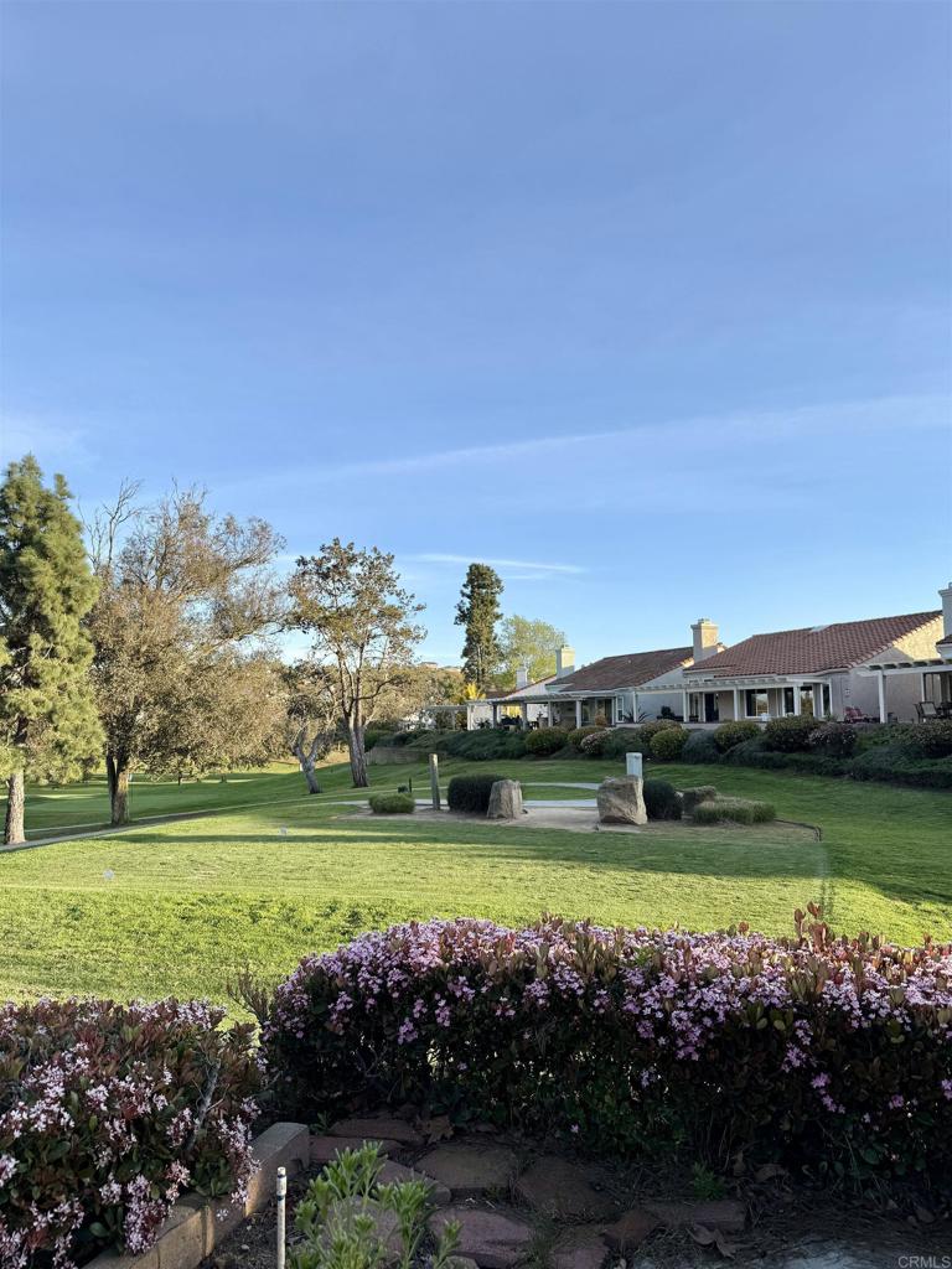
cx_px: 476
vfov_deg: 71.6
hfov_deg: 56.8
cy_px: 634
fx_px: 880
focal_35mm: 24
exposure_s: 1/2110
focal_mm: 6.76
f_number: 1.78
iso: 80
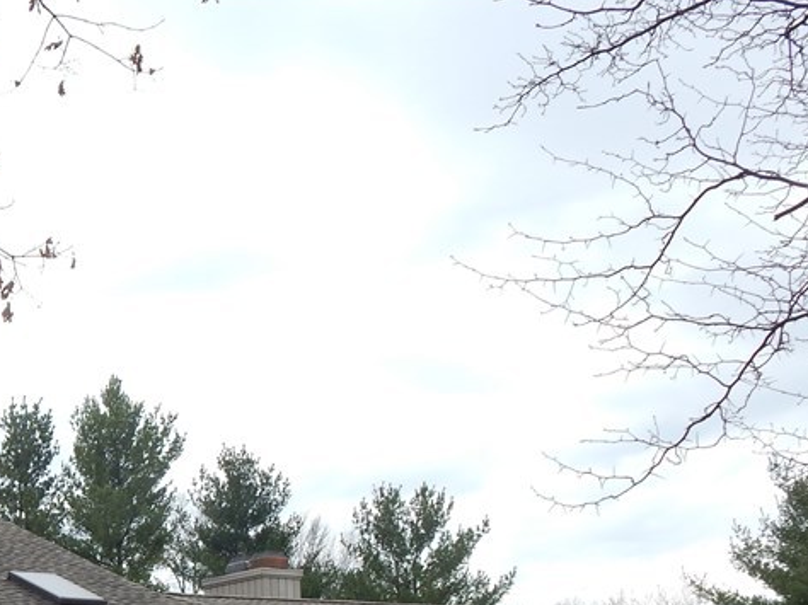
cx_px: 56
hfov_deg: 27.7
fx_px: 1563
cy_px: 639
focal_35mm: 67
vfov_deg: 21.0
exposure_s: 1/640
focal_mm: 5.6
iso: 125
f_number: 3.2
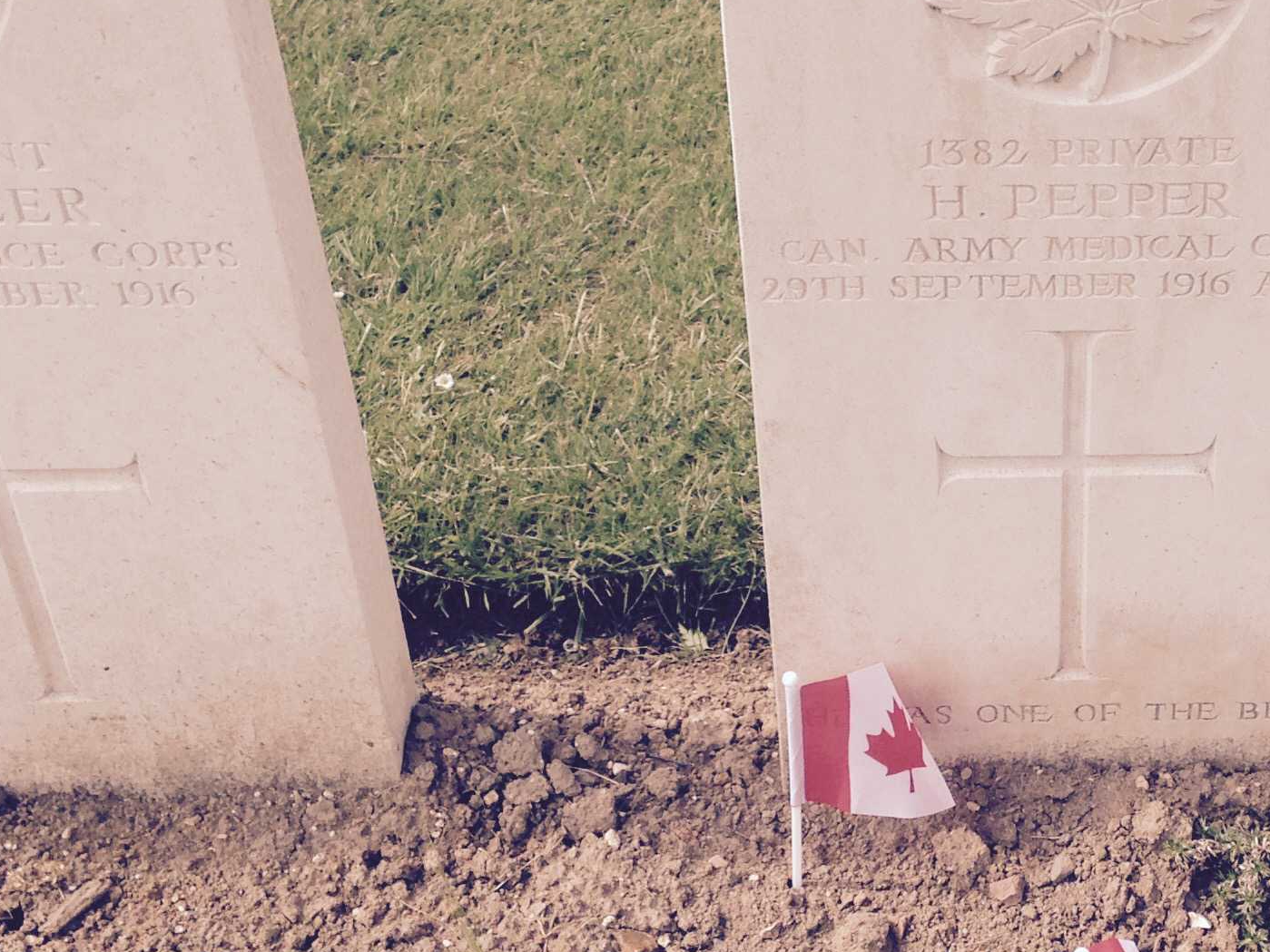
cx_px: 1083
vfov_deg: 19.1
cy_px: 534
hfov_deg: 24.8
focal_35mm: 77
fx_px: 2825
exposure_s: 1/1130
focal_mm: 4.12
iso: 50
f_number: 2.4
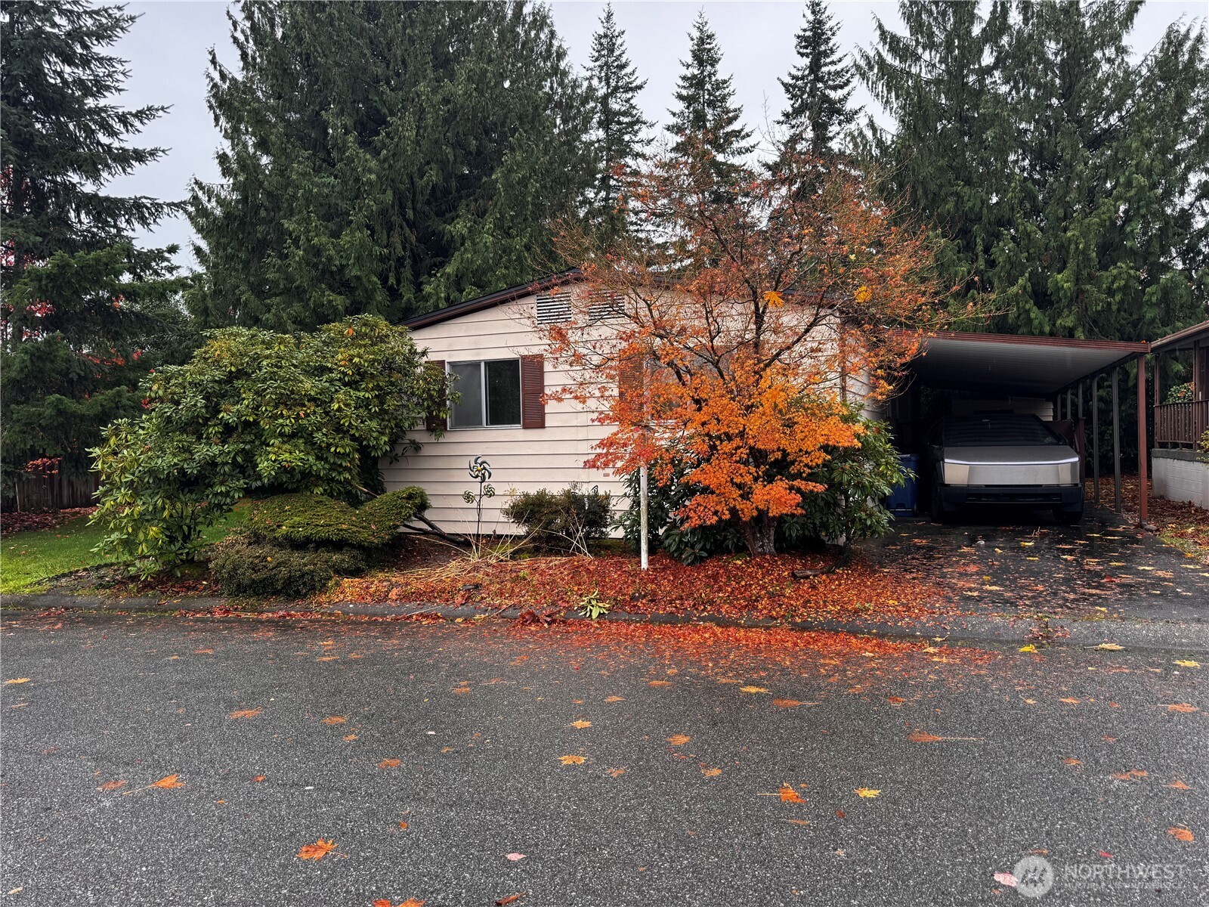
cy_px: 454
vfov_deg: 56.8
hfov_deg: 71.6
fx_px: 838
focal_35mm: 24
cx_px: 604
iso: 80
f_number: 1.78
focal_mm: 6.76
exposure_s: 1/352
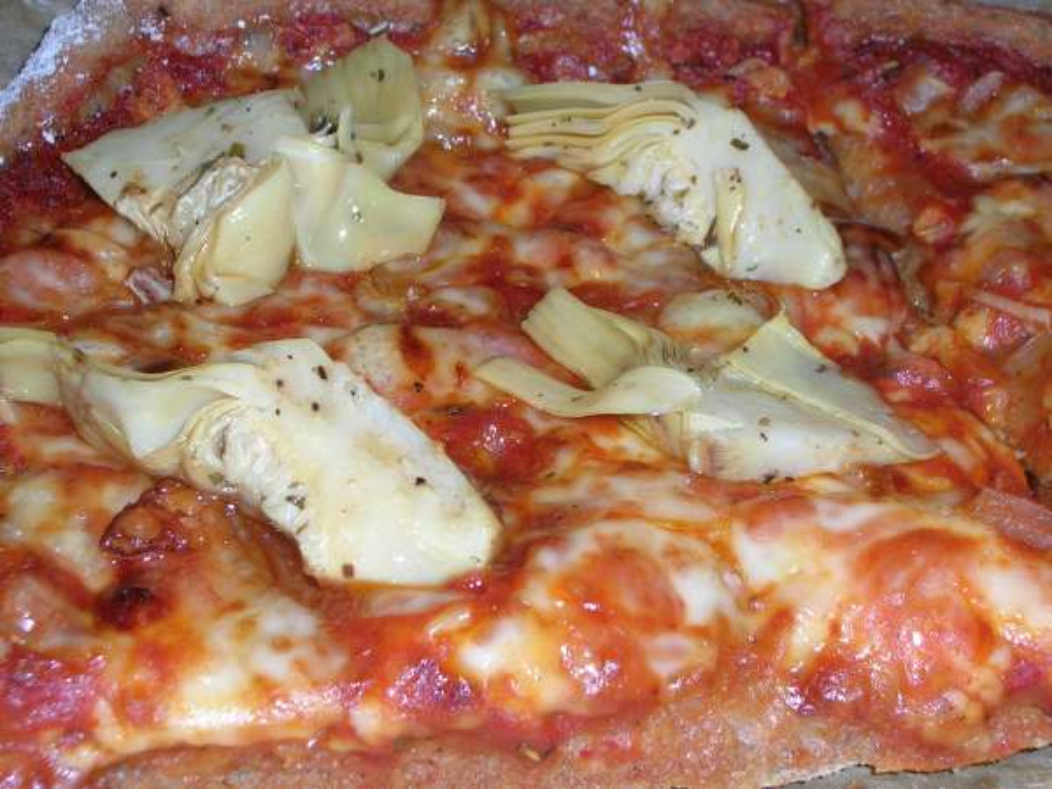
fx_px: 2097
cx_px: 526
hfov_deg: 28.2
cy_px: 394
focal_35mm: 69
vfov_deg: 21.3
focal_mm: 10.5
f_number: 6.3
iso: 50
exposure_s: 1/60.1
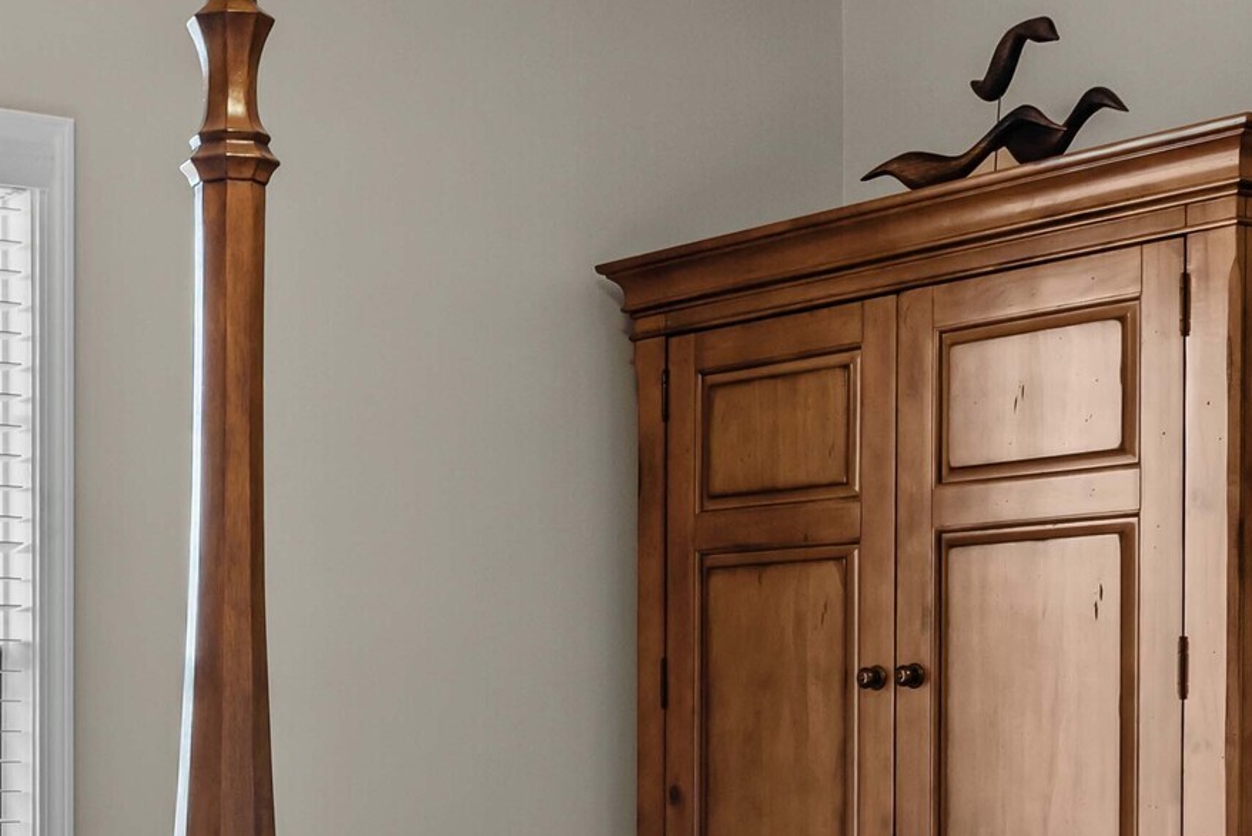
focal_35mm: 70
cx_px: 141
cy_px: 710
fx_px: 2435
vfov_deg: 19.2
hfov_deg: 27.8
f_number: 10
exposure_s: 1/10
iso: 200
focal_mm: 20
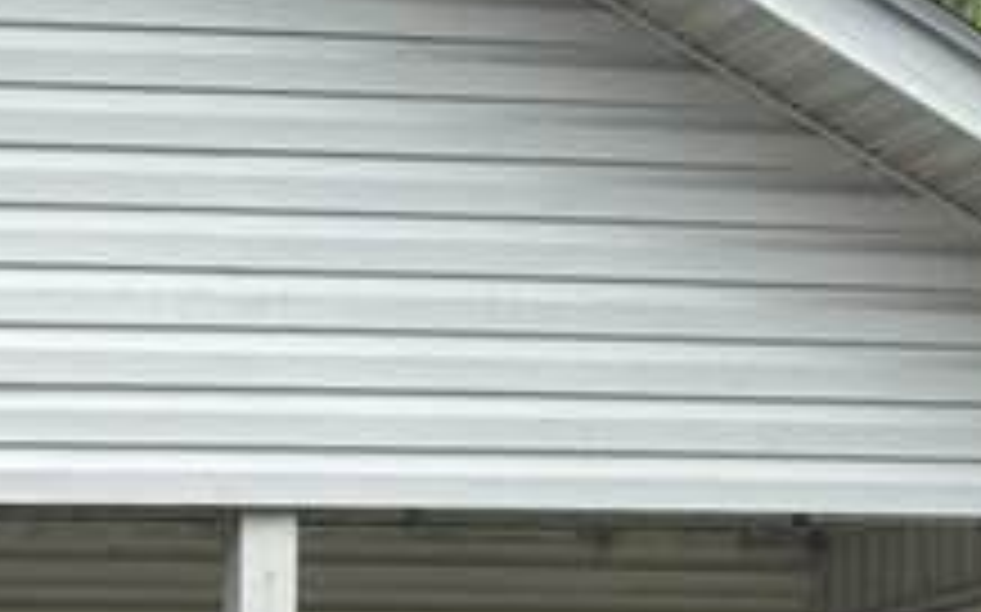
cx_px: -468
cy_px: 1400
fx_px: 4329
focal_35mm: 162
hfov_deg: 12.3
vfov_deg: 7.6
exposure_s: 1/1522
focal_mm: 5.96
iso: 50
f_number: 1.6
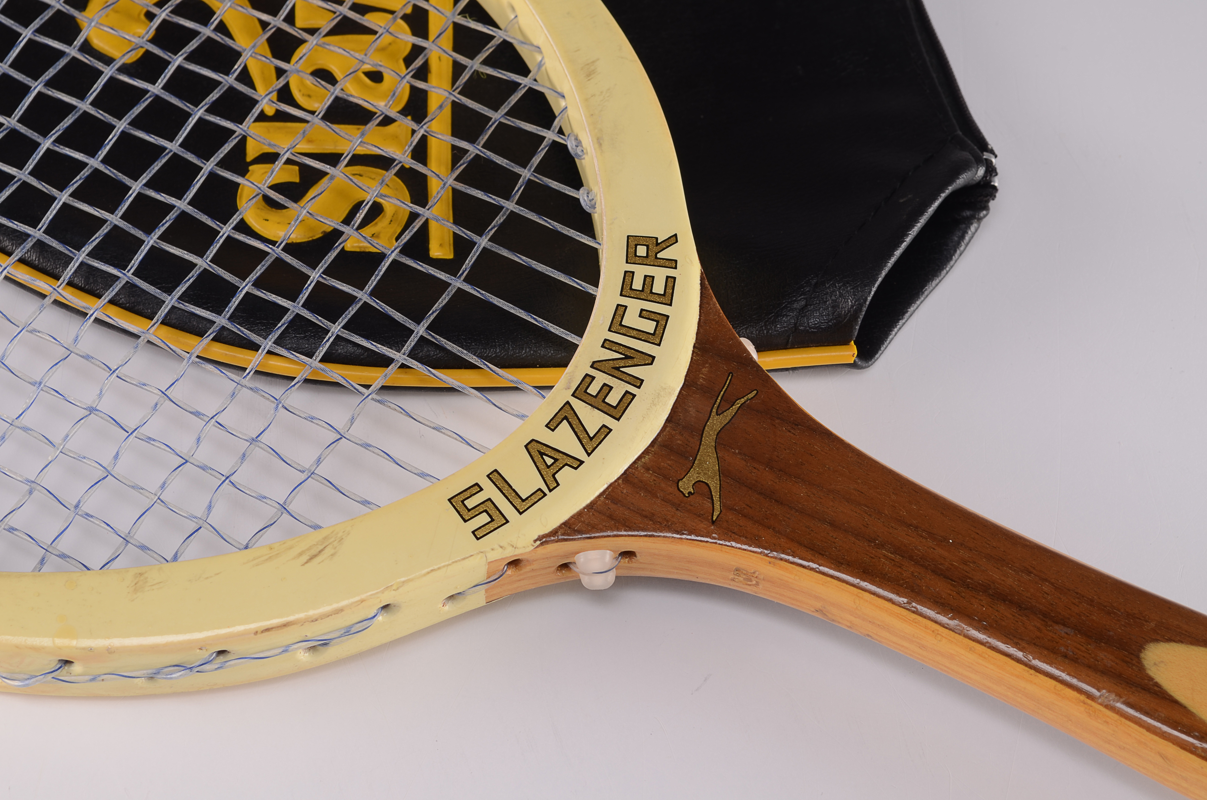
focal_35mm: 82
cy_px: 400
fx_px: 2760
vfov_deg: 16.5
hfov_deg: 24.7
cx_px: 604
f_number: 11
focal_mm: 55
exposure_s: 1/80
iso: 100
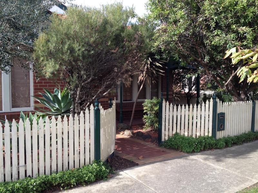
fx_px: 261
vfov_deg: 40.7
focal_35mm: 35
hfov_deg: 52.6
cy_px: 96
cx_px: 129
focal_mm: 4.28
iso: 50
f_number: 2.4
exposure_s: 1/343
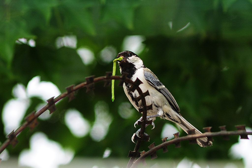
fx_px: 4200
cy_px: 84
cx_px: 126
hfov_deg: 3.4
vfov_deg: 2.3
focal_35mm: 600
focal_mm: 400
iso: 200
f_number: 5.6
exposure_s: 1/320
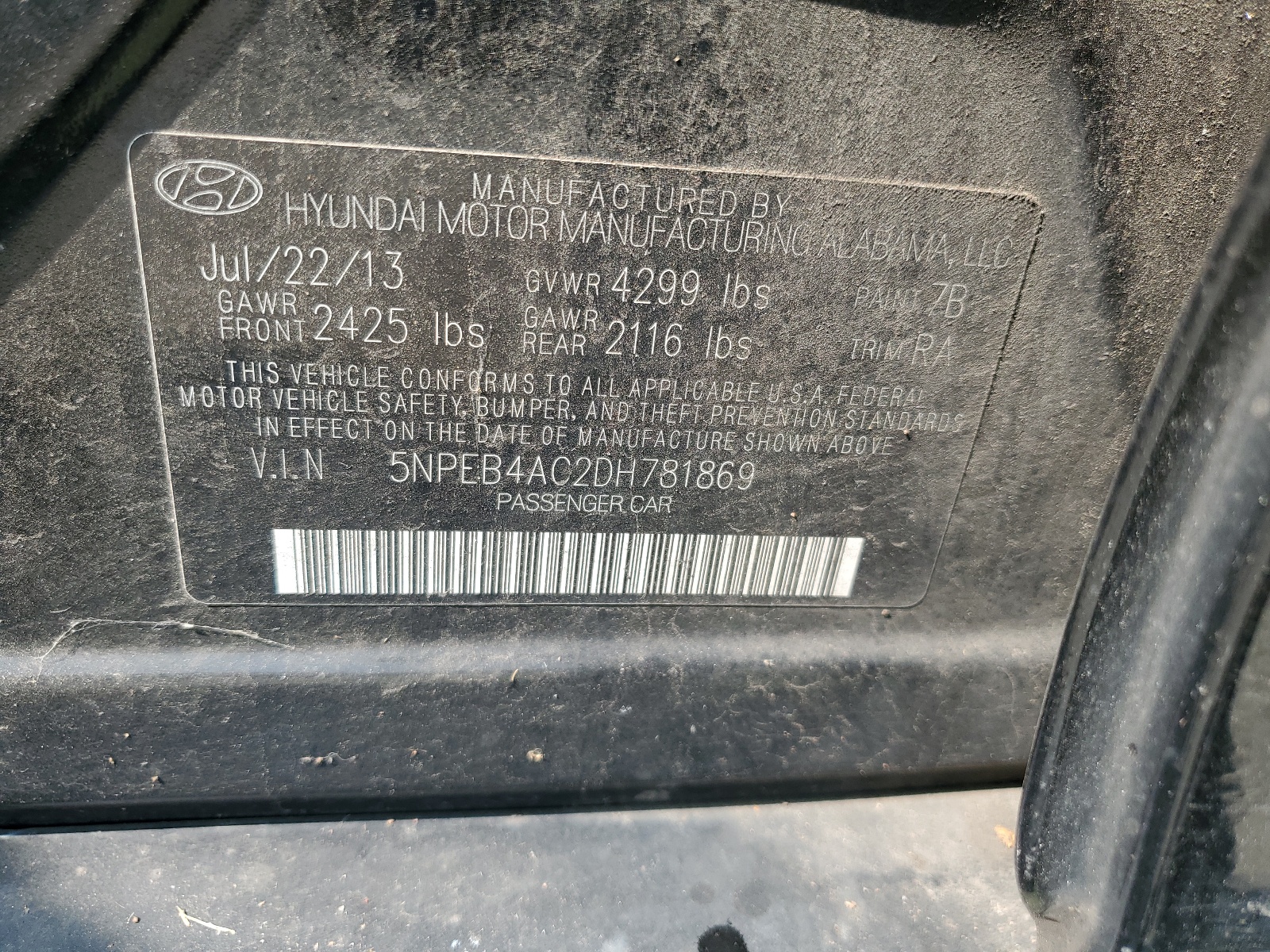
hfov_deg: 67.3
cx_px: 635
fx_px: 954
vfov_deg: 53.1
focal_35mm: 26
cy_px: 476
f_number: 1.5
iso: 50
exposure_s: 1/526
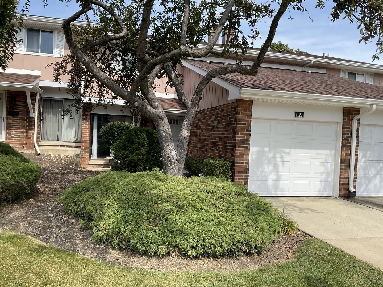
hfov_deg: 61.7
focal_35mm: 29
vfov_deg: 48.2
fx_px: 321
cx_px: 192
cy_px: 144
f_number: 1.8
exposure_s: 1/855
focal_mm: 3
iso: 16
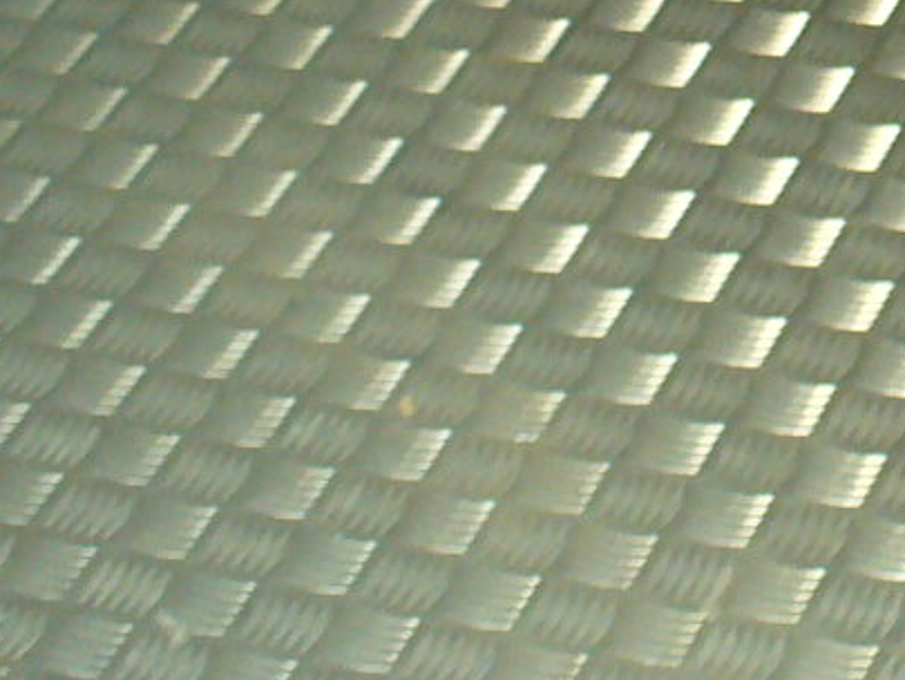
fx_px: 3818
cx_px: 1330
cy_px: -333
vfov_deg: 9.9
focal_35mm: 146
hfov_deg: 12.9
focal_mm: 6.1
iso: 200
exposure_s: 1/8
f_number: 2.8
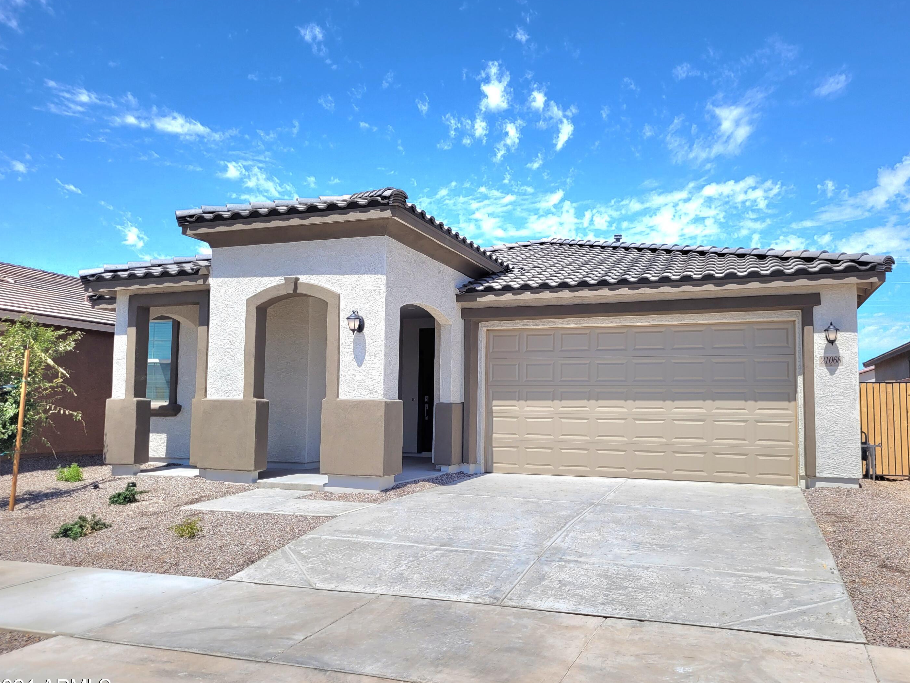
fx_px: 736
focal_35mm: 28
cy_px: 353
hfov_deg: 63.4
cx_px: 478
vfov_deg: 49.7
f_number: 1.8
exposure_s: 1/3333
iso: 40
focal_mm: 5.4
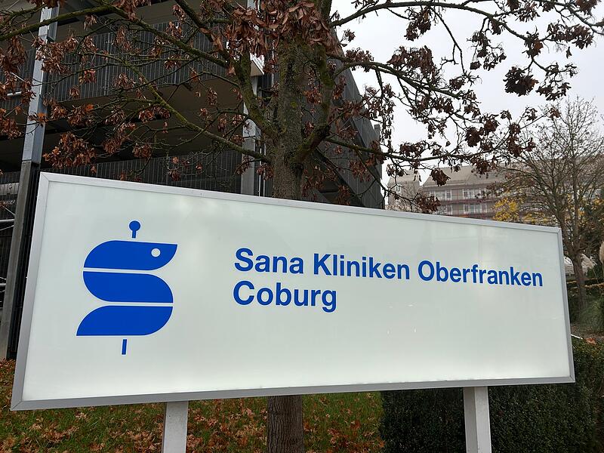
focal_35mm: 26
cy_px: 226
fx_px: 454
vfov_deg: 53.1
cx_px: 302
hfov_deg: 67.3
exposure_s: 1/758
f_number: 1.5
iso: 50
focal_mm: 5.7
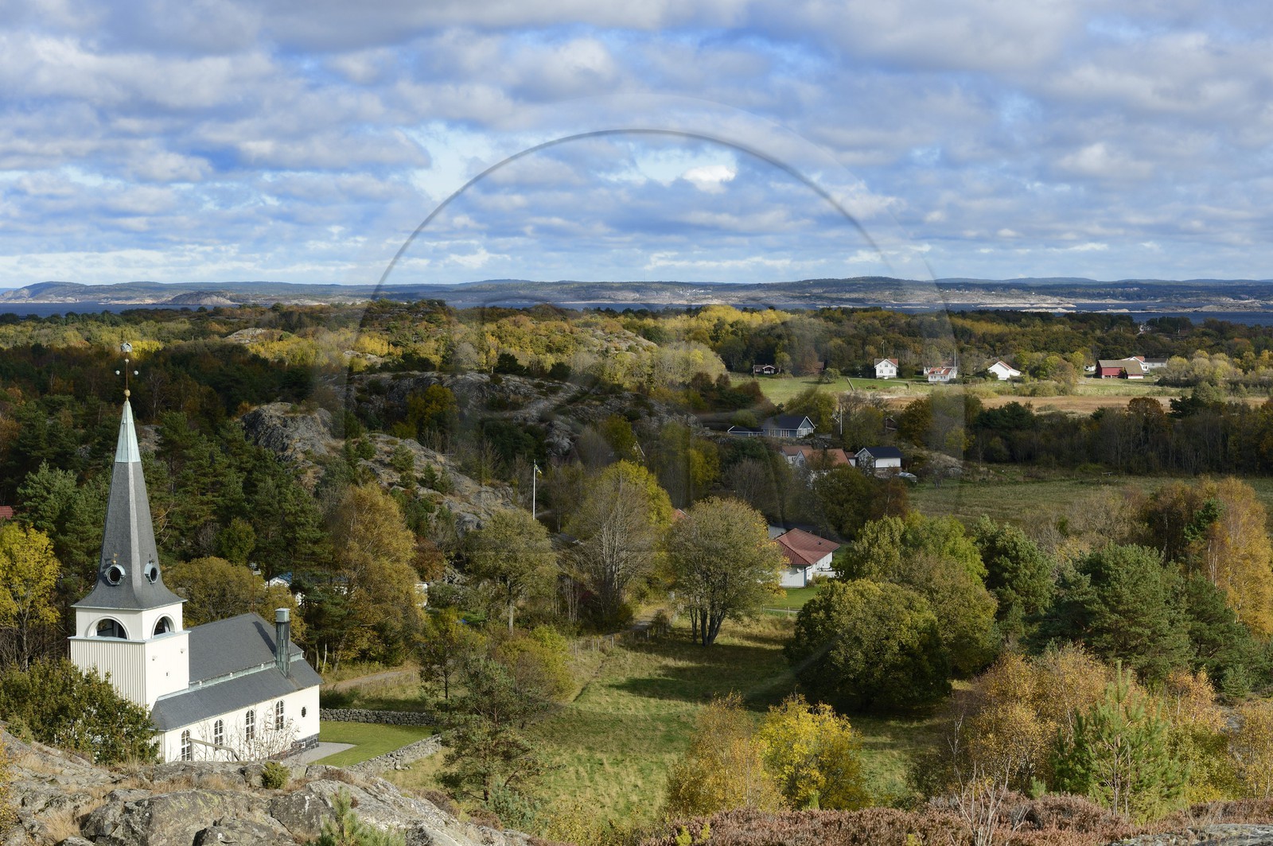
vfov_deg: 19.4
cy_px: 423
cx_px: 636
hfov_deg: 28.9
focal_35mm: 70
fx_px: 2473
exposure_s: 1/250
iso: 200
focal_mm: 70
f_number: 10
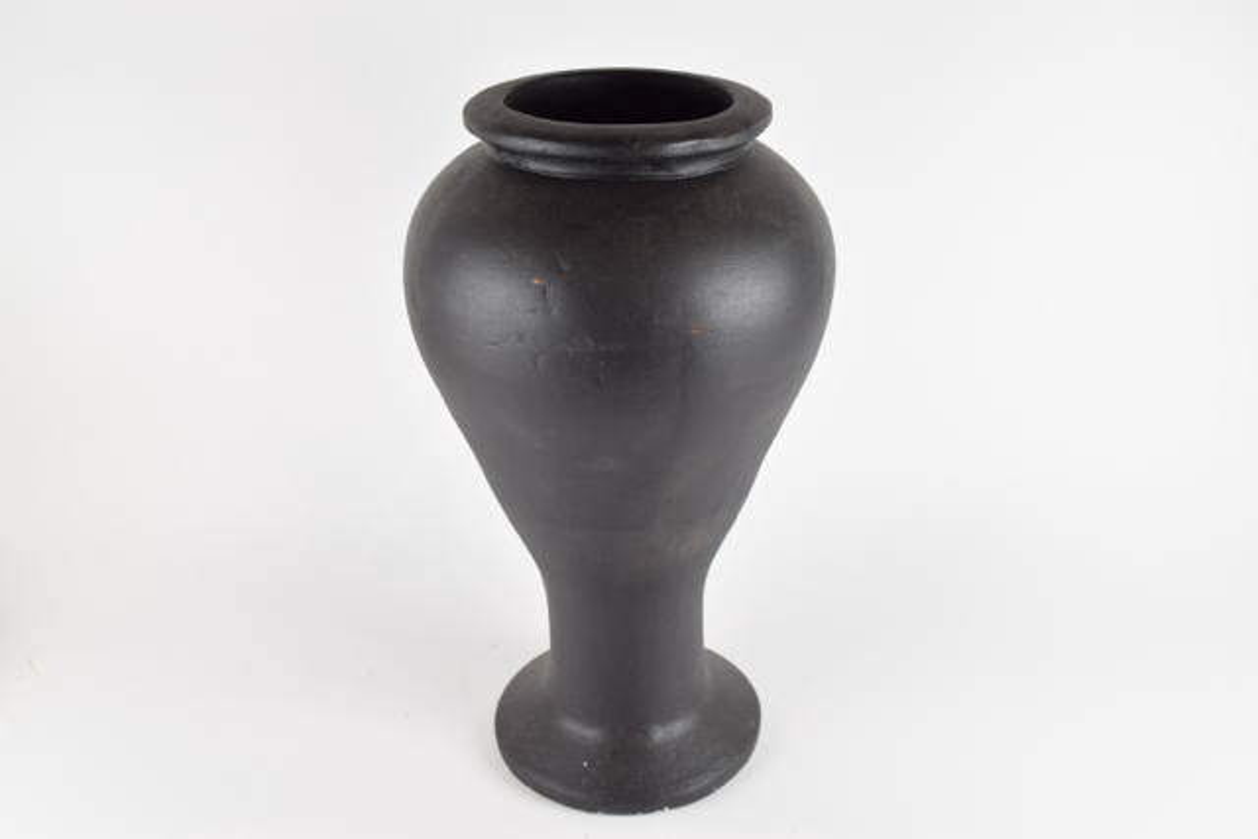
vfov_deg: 33.0
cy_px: 420
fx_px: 1415
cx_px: 629
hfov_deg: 47.9
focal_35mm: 40
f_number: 6.3
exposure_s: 1/125
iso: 400
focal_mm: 27
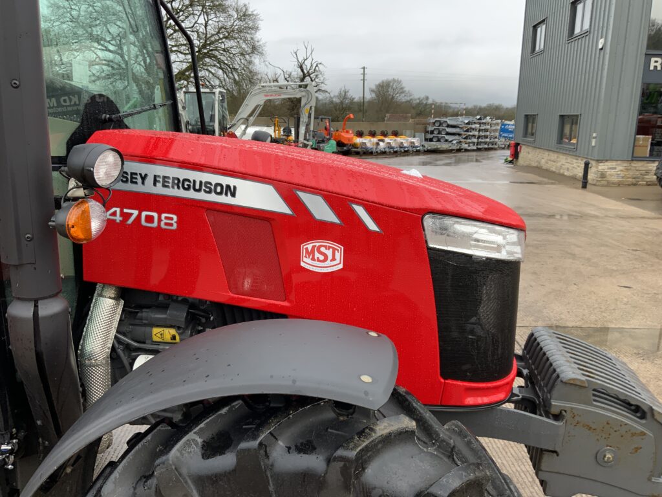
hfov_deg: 61.7
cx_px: 331
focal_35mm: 29
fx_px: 555
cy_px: 248
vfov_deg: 48.2
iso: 16
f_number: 1.8
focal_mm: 3
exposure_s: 1/176
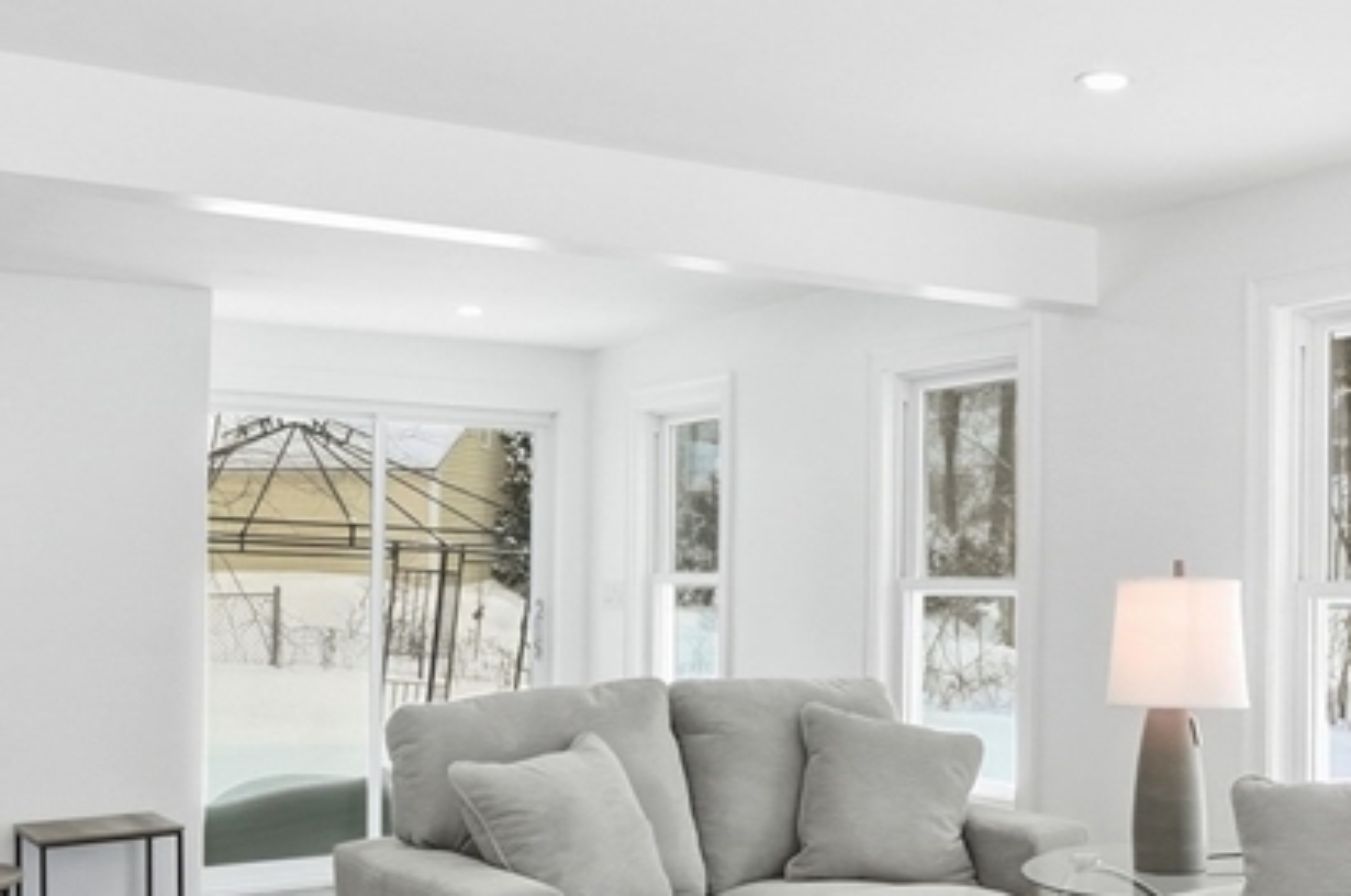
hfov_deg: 45.1
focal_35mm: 41
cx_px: 1064
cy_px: 588
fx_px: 1546
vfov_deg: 32.1
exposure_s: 1/1600
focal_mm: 11
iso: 800
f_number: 7.1
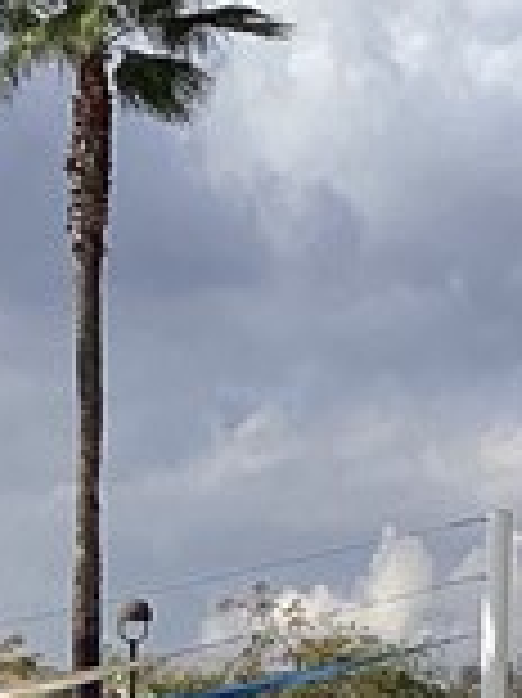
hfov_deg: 7.1
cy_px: 1396
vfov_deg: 9.1
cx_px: -315
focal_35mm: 205
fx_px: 4127
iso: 25
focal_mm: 3.3
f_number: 2.4
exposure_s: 1/2146
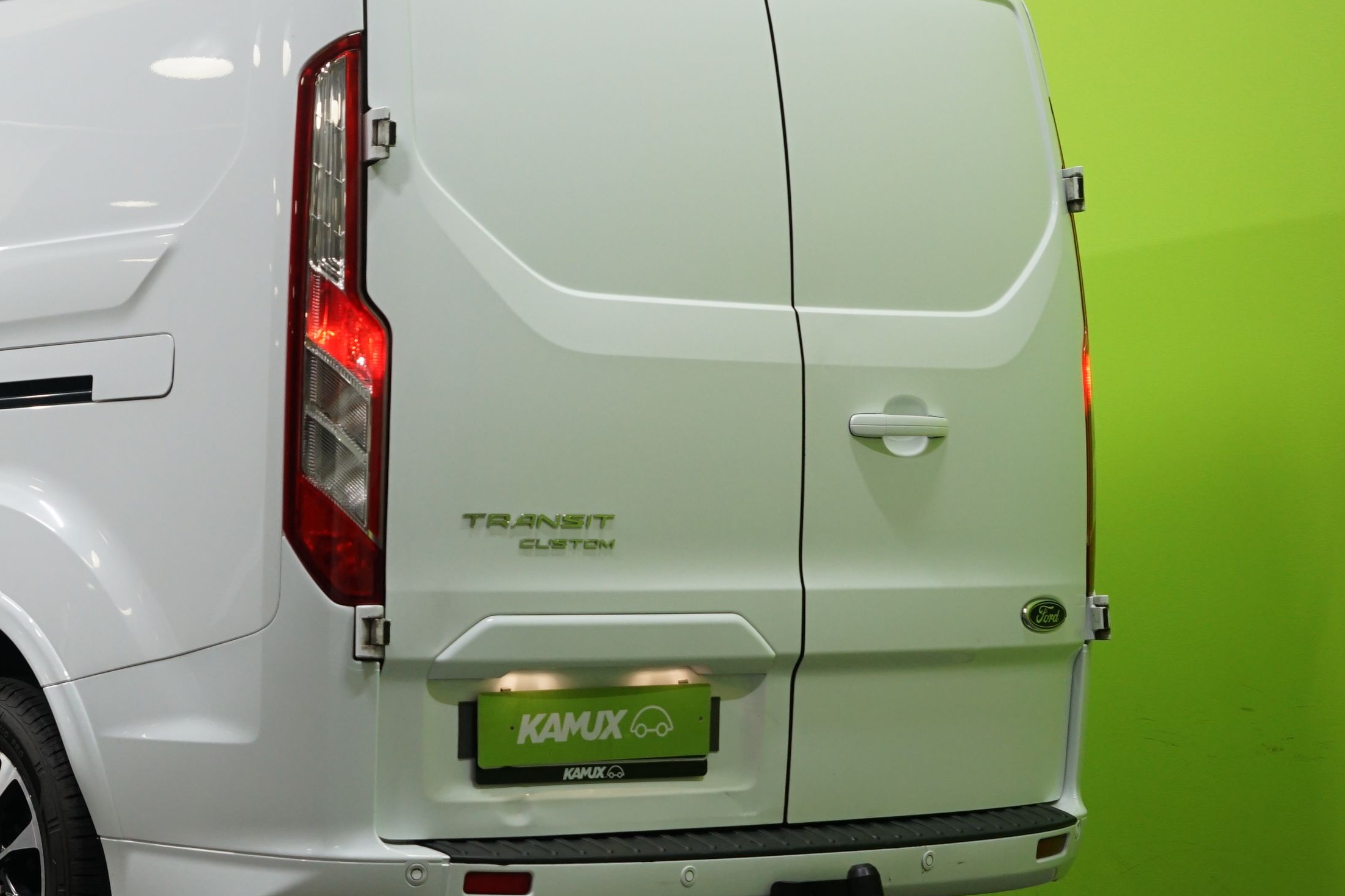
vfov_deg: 15.0
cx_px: 187
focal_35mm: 91
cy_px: 460
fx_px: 3400
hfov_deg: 22.0
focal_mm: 51
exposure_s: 1/40
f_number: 5
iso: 1000
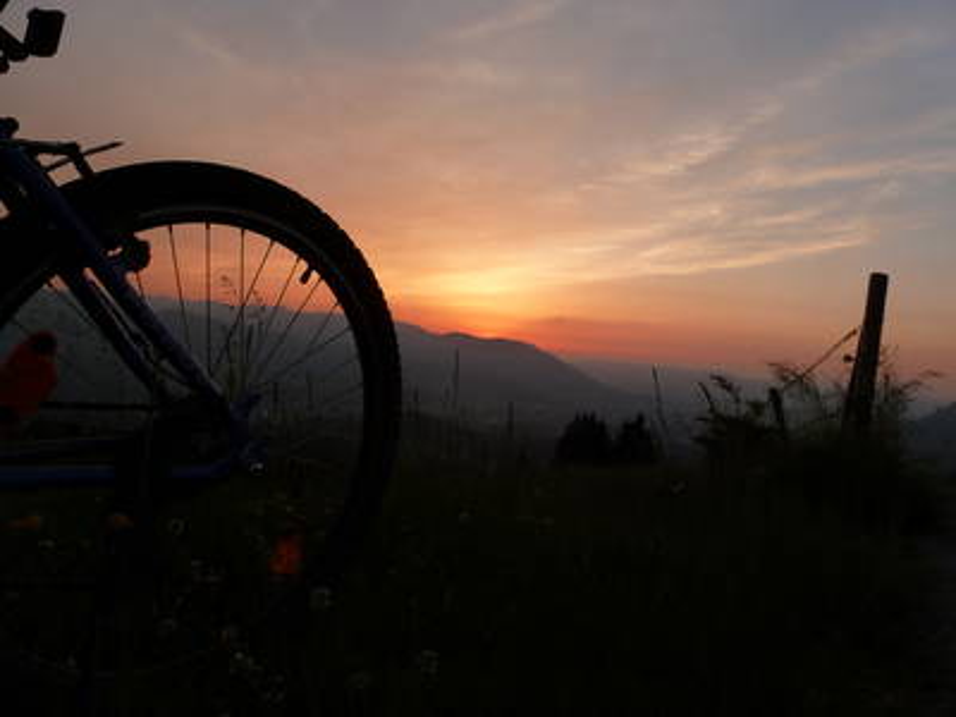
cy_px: 358
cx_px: 478
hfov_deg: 71.6
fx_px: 663
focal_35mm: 24
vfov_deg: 56.8
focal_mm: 4.3
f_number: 4
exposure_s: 1/200
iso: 160
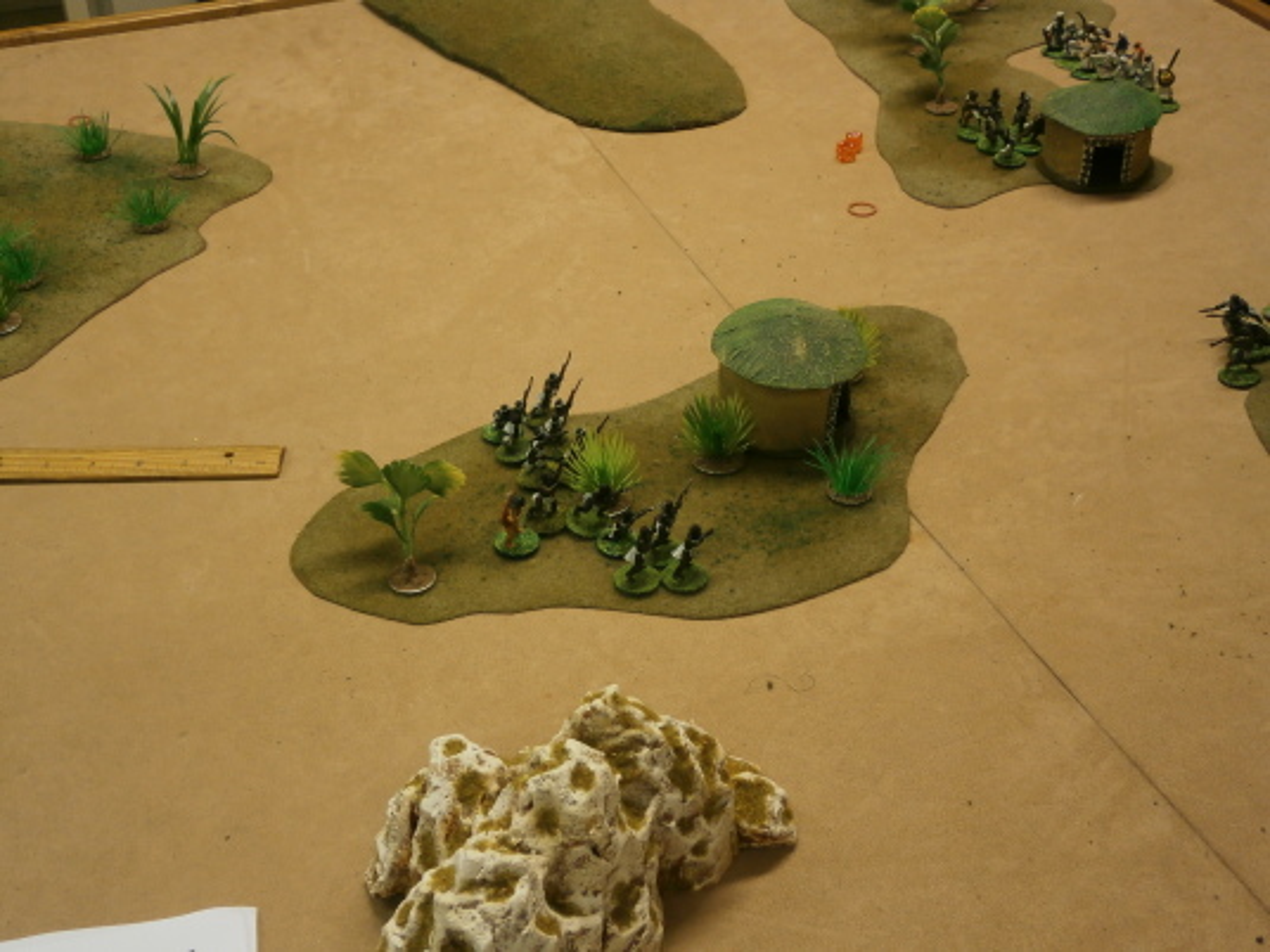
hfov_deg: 40.4
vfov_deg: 30.9
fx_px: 1724
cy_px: 476
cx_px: 635
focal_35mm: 47
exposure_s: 1/40
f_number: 3.4
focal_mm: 8.3
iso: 160
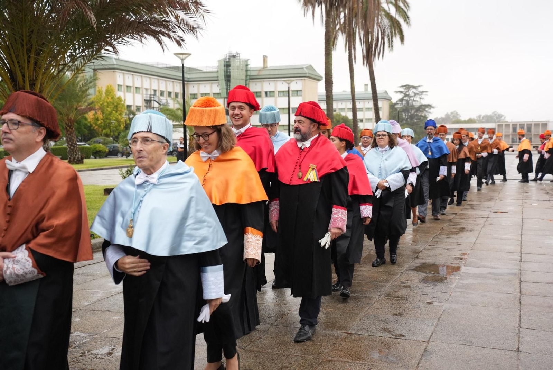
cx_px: 276
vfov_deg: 31.9
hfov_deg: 46.4
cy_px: 185
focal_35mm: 42
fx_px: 646
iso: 2000
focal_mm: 42
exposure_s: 1/1600
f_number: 4.5
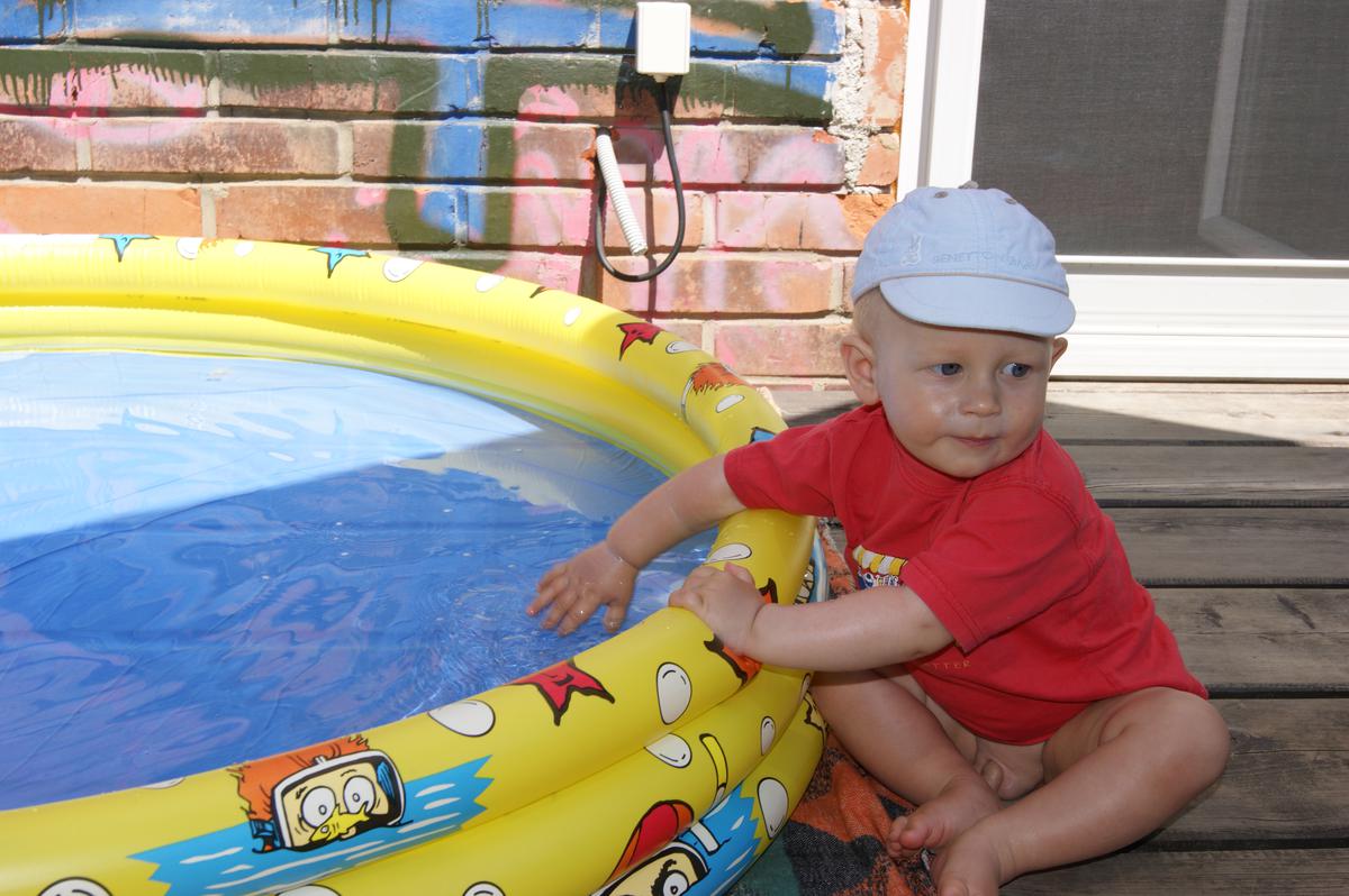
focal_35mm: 45
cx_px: 674
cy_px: 448
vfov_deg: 29.8
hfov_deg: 43.6
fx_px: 1685
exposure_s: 1/100
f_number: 10
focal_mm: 30
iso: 100
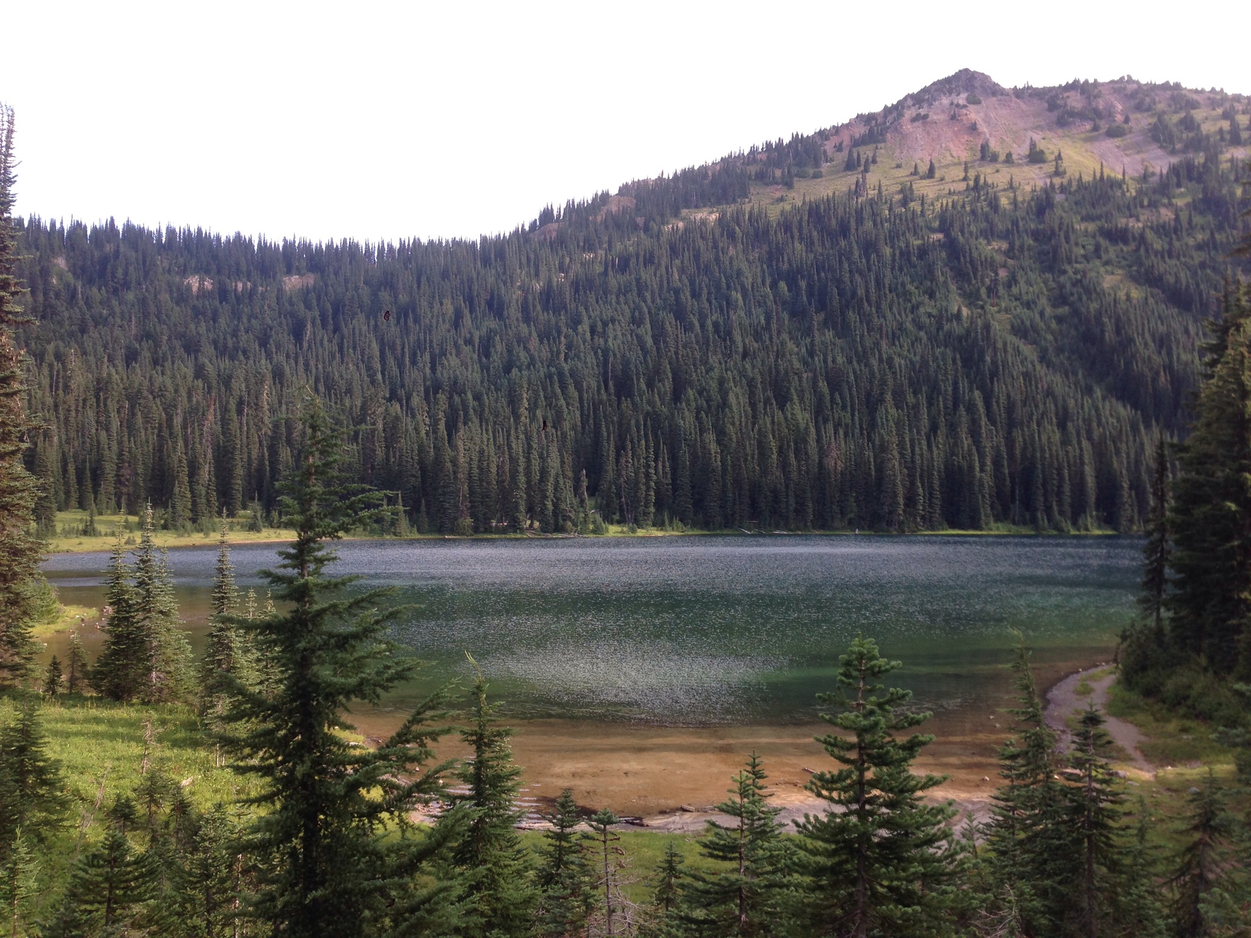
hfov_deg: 55.4
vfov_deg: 42.9
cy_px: 469
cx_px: 626
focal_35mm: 33
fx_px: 1193
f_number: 2.4
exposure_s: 1/311
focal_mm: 4.12
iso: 50
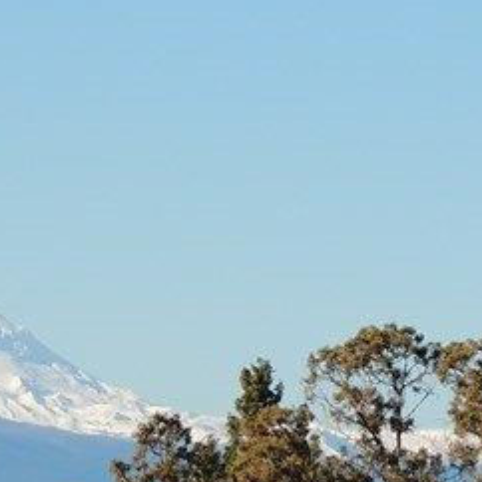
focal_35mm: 504
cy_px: 315
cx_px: 532
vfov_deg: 3.5
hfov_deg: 3.5
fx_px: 7940
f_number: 4.3
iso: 100
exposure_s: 1/800
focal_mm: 24
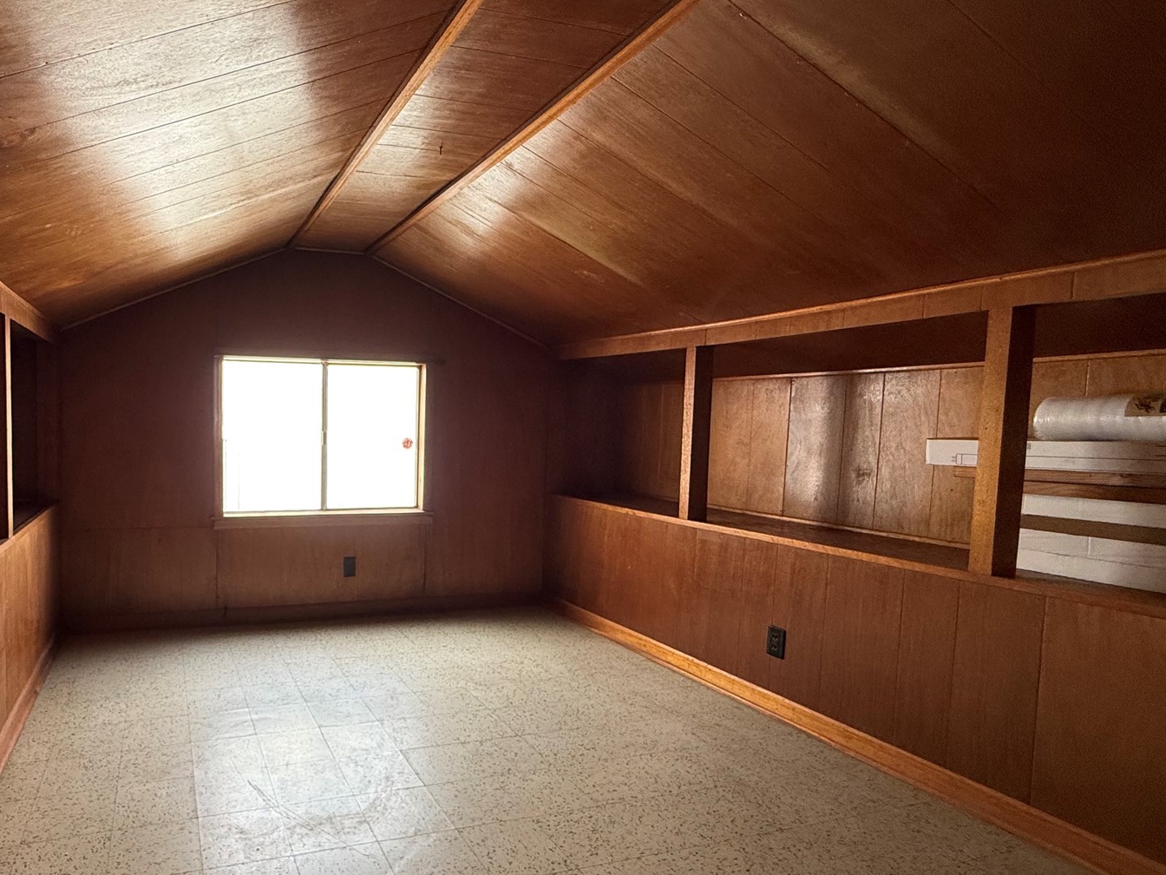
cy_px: 465
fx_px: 674
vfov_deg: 65.9
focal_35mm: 20
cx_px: 350
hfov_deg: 77.9
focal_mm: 2.22
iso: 250
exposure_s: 1/99
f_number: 2.2
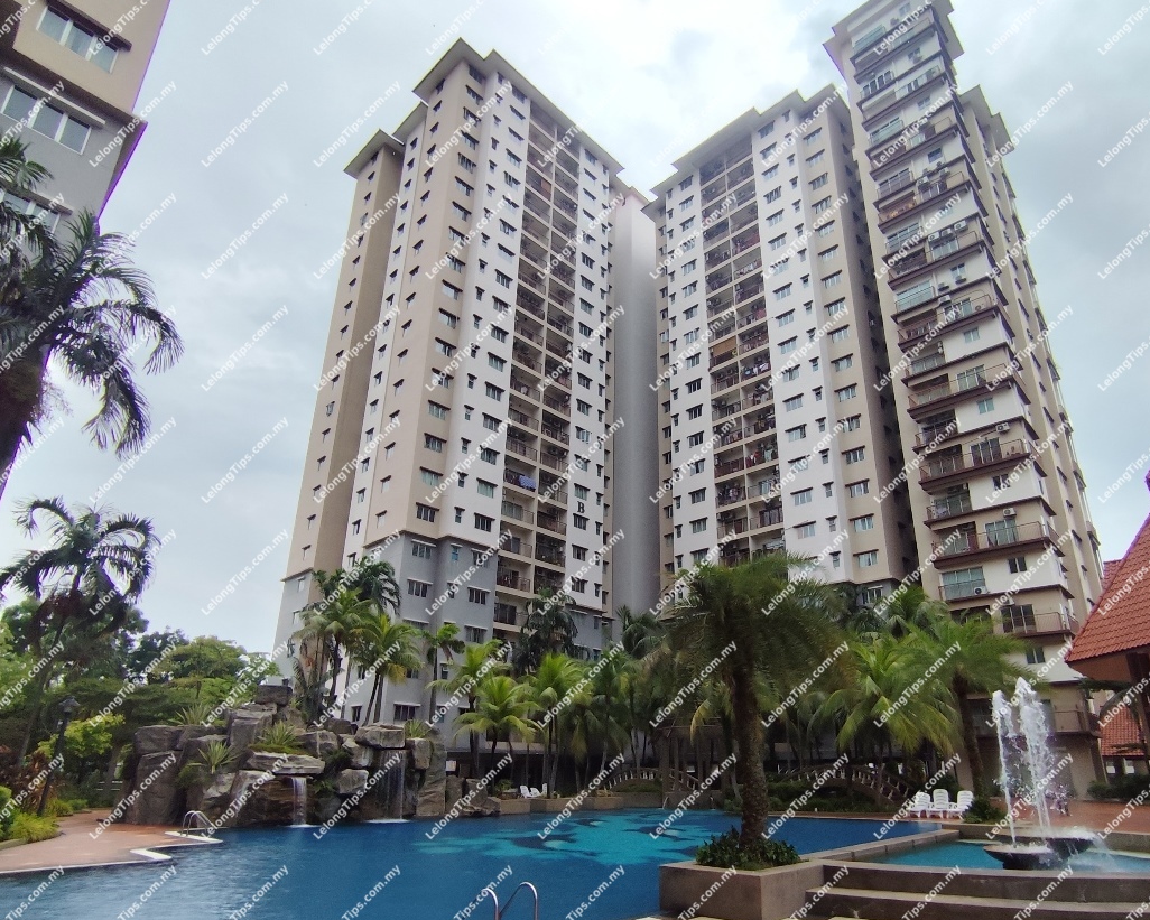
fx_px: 613
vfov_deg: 73.8
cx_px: 627
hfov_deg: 86.1
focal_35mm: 18
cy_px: 452
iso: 50
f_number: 2.2
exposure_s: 1/1421
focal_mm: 1.65
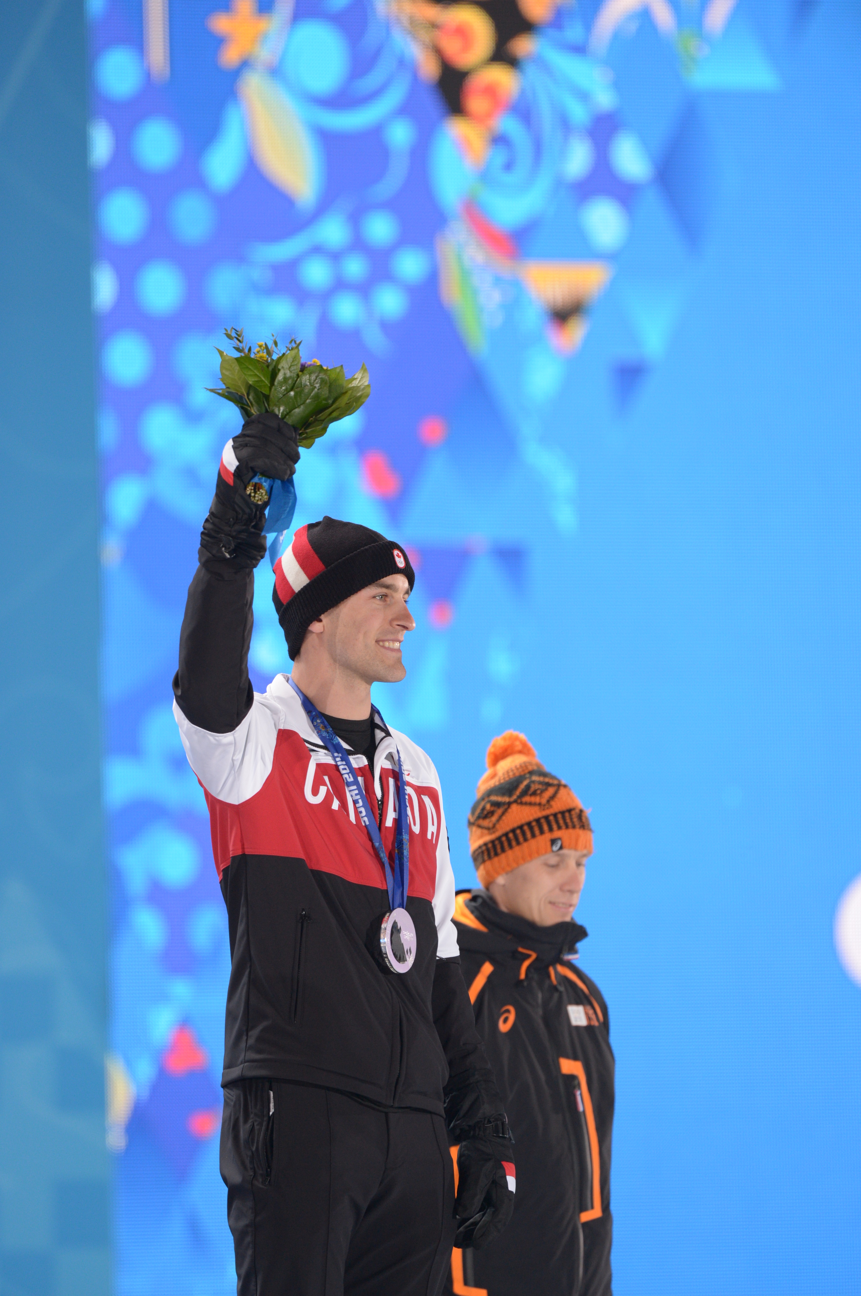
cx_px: 430
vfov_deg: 5.2
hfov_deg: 3.4
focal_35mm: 400
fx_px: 14381
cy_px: 648
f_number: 5.6
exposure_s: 1/500
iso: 1600
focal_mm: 400
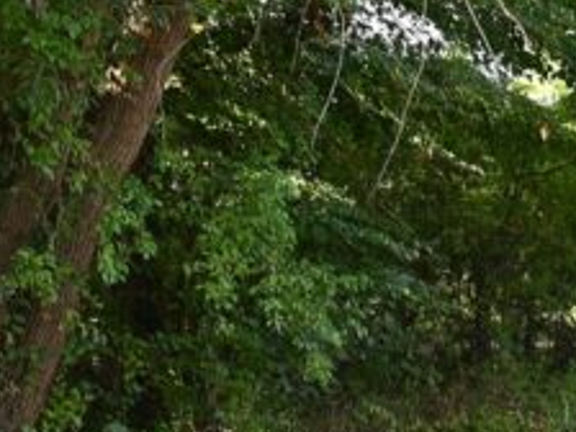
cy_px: 306
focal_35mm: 108
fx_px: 1797
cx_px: 720
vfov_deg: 13.7
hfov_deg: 17.3
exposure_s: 1/60
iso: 100
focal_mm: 28
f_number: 4
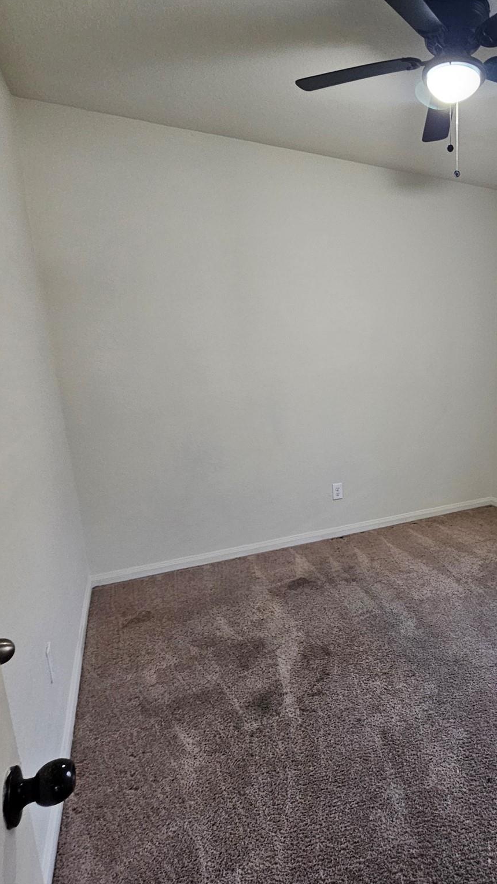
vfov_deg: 89.6
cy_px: 442
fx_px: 445
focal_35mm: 19
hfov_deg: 52.9
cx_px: 424
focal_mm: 2.2
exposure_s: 1/30
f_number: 2.2
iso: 320
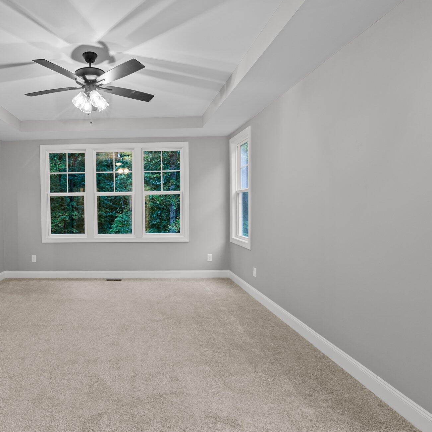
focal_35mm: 20
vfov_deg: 74.8
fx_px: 282
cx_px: 130
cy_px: 211
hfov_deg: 71.7
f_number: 6.3
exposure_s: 1/4
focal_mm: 15
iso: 400
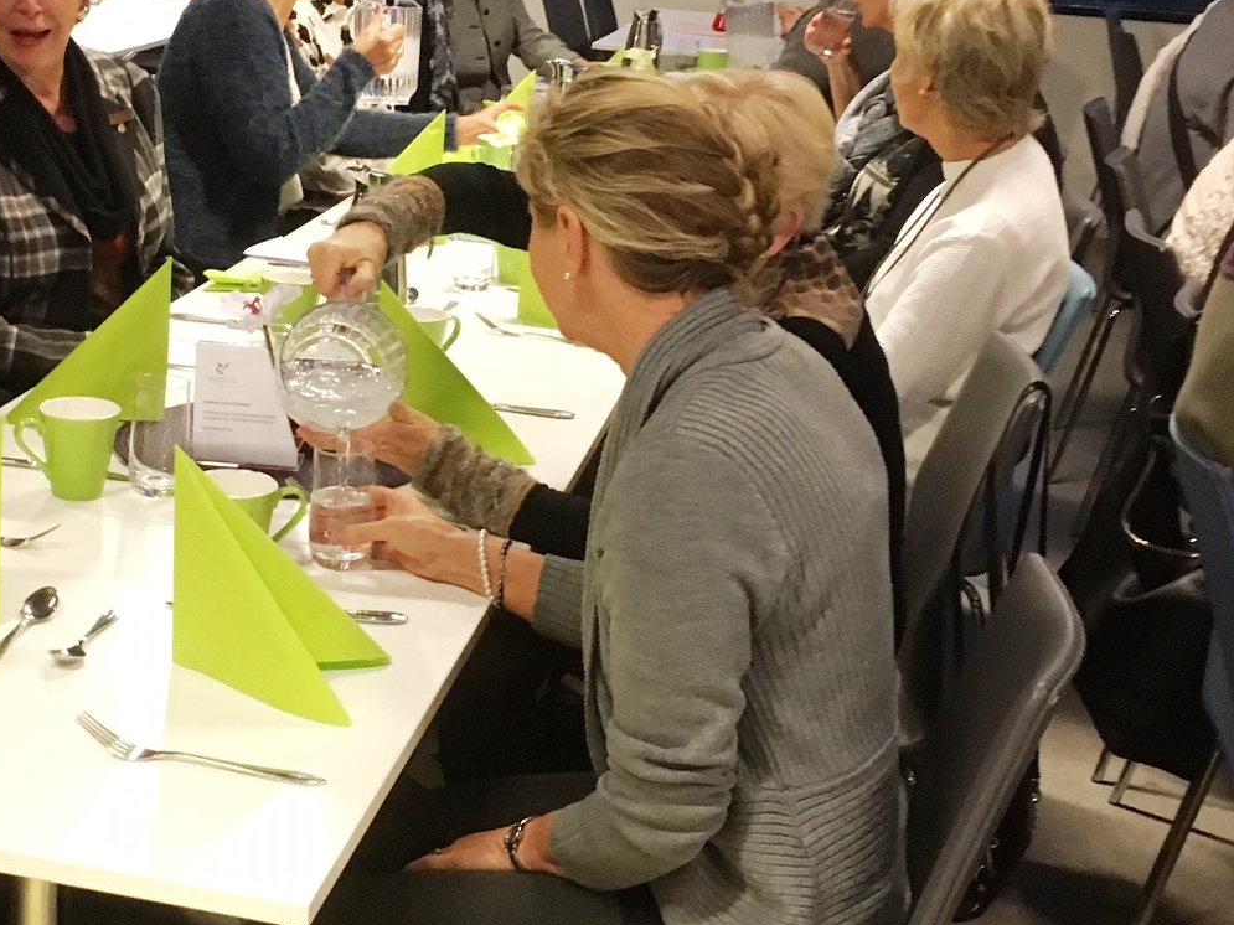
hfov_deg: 41.8
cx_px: 326
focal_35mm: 44
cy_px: 280
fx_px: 1568
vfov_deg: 32.5
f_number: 2.2
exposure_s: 1/33
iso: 250
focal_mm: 4.15
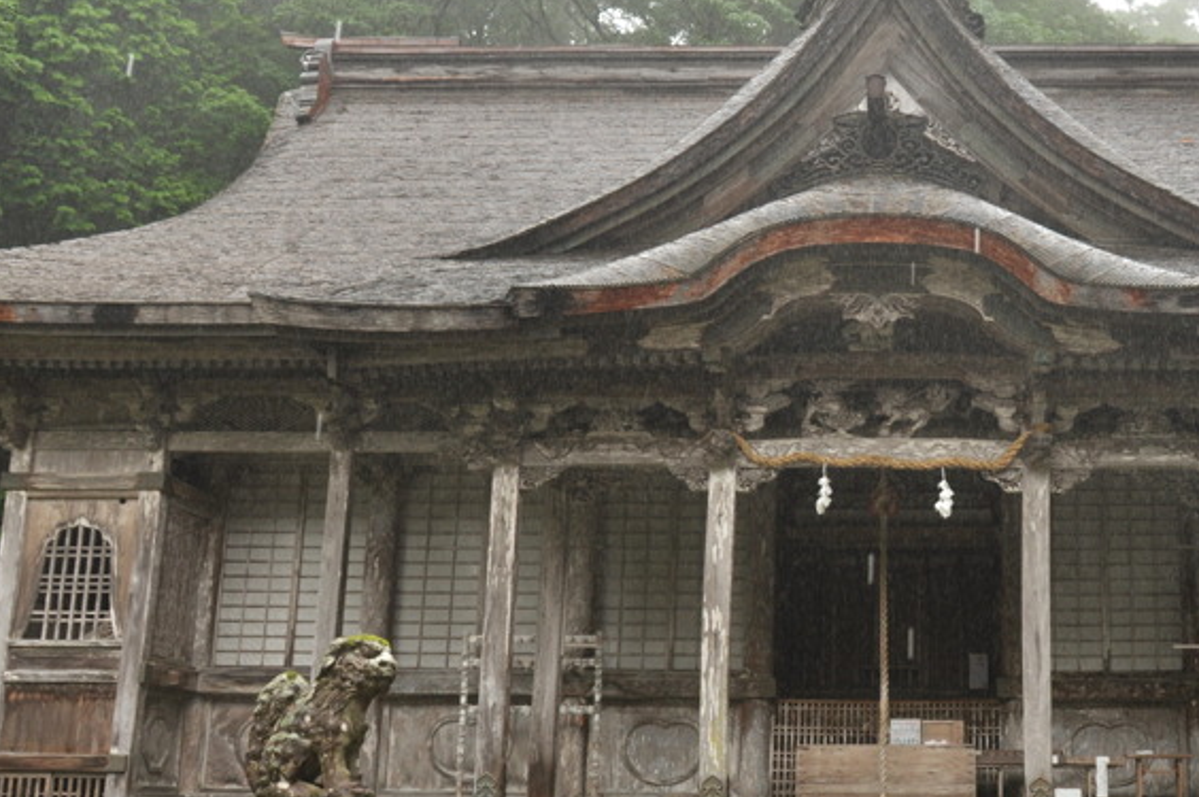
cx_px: 893
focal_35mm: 49
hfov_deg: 39.3
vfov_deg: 27.5
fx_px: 1631
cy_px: 423
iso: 200
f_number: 5
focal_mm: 18
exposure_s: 1/200
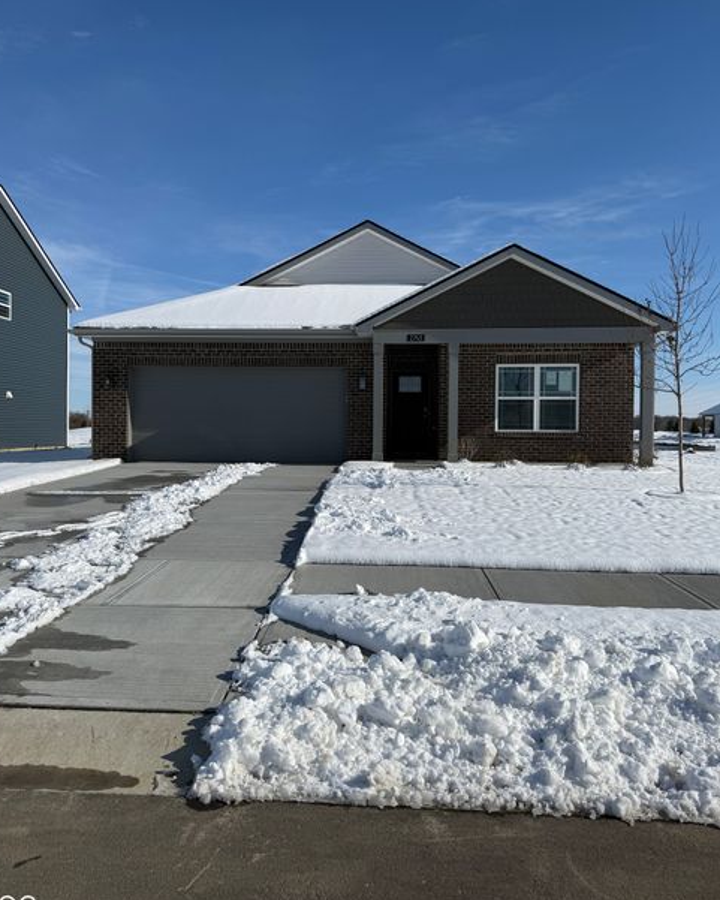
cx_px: 353
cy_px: 435
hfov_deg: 54.9
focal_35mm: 26
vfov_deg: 66.0
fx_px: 692
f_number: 1.78
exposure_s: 1/14286
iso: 64
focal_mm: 6.76
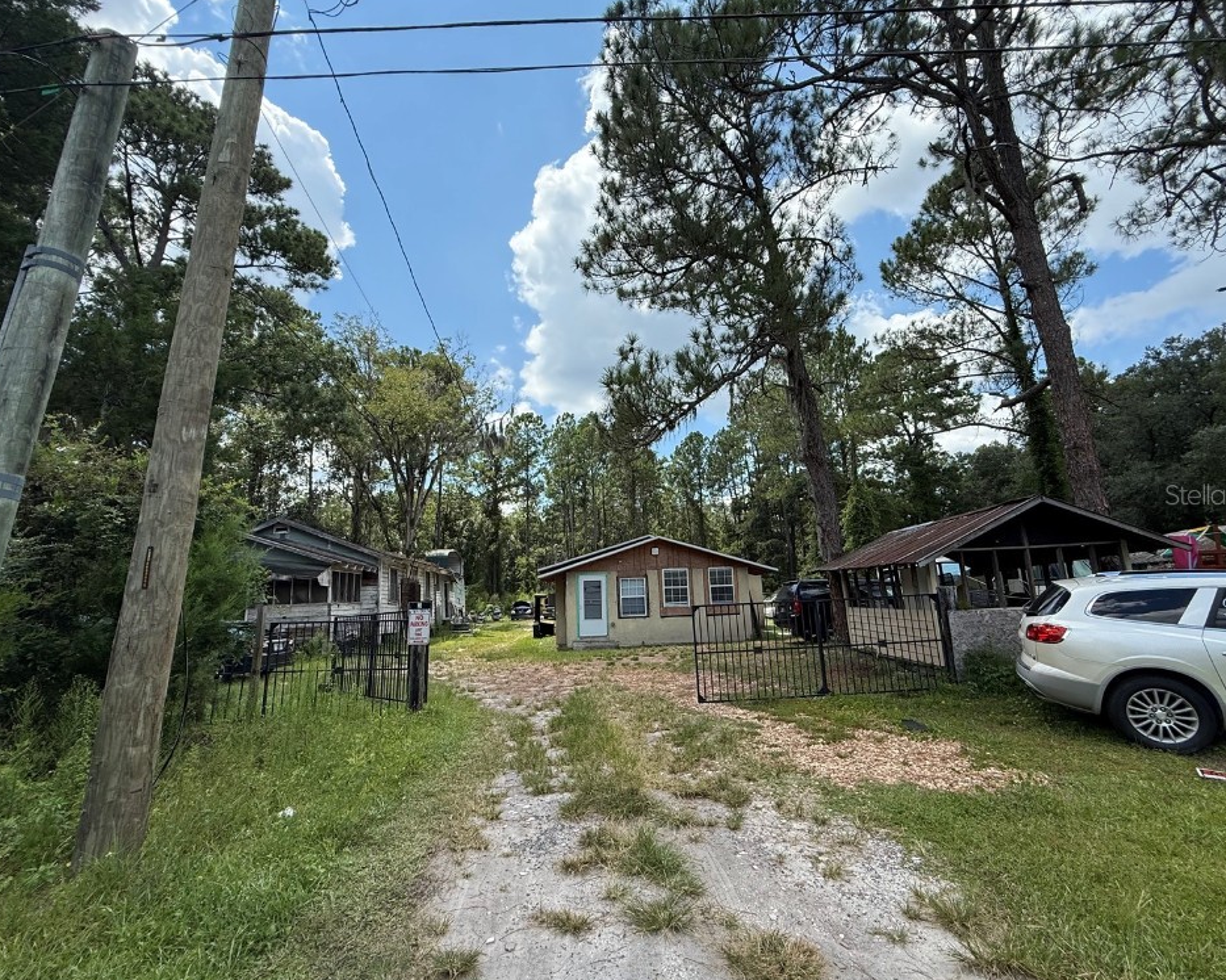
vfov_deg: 84.0
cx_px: 616
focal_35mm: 15
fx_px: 544
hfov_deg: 96.8
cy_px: 494
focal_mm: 2.22
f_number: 2.2
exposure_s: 1/1497
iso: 64
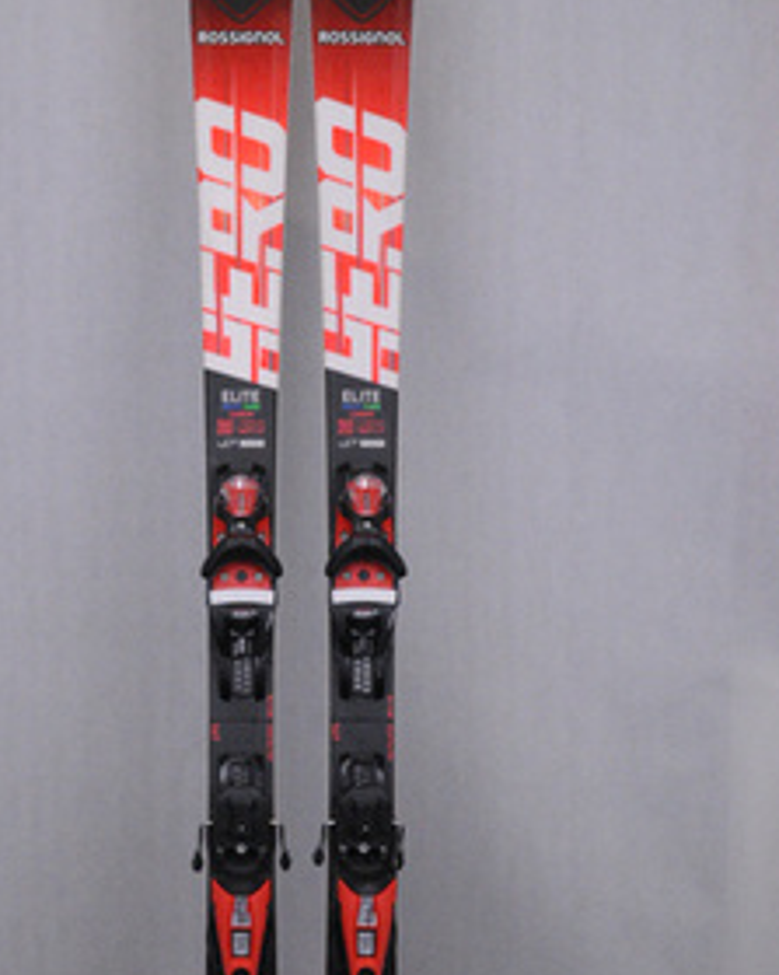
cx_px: 292
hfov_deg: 26.7
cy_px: 636
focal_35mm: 57
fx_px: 1637
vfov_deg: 32.9
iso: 3200
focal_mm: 25
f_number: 16
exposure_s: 1/125
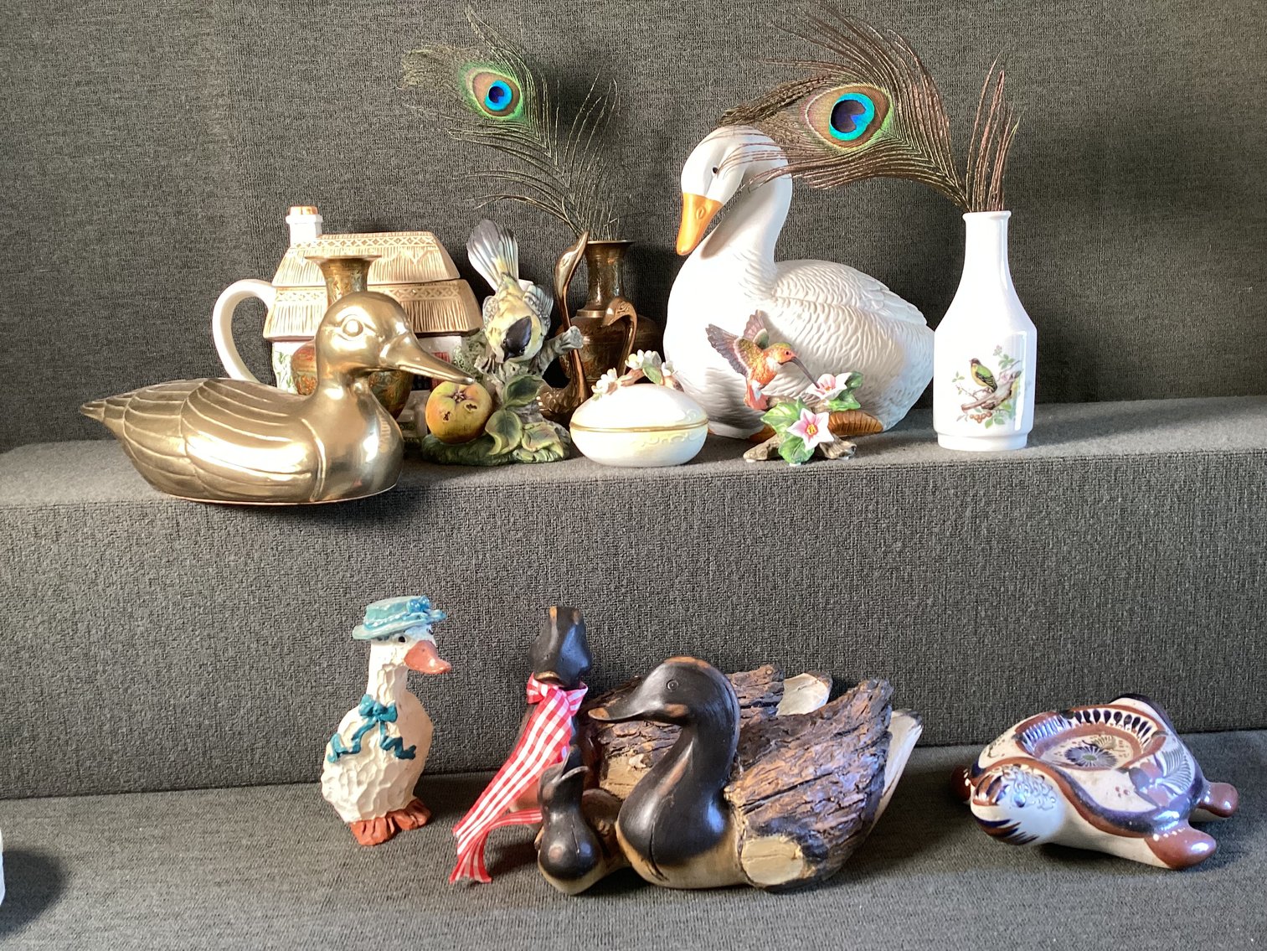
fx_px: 1135
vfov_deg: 45.4
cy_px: 476
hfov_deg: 58.3
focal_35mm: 31
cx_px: 634
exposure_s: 1/60
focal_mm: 3.3
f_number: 2.4
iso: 125
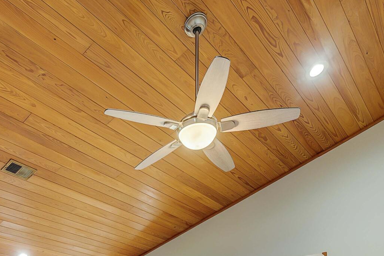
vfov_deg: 27.8
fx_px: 373
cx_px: 146
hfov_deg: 53.9
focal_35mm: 35
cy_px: 370
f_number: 5.6
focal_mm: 12
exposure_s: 1/4
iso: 100
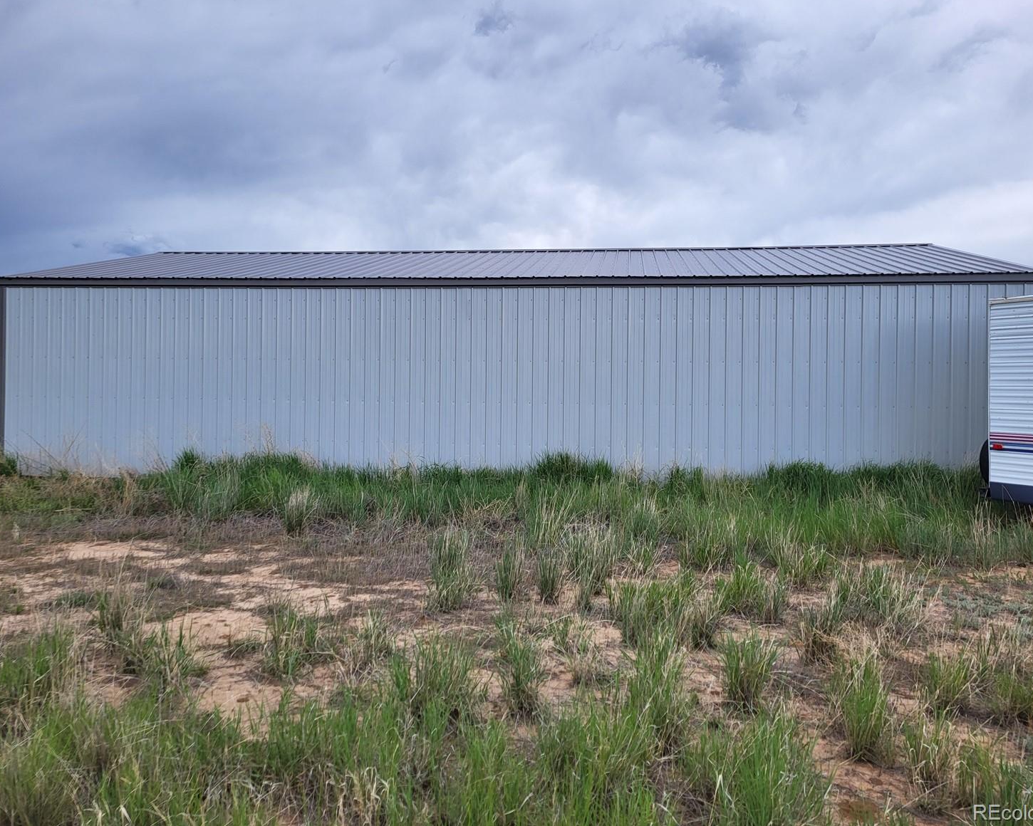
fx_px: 856
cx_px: 519
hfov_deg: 62.2
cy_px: 400
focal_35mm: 28
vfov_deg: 51.5
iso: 40
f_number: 1.8
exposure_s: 1/825
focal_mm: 5.4
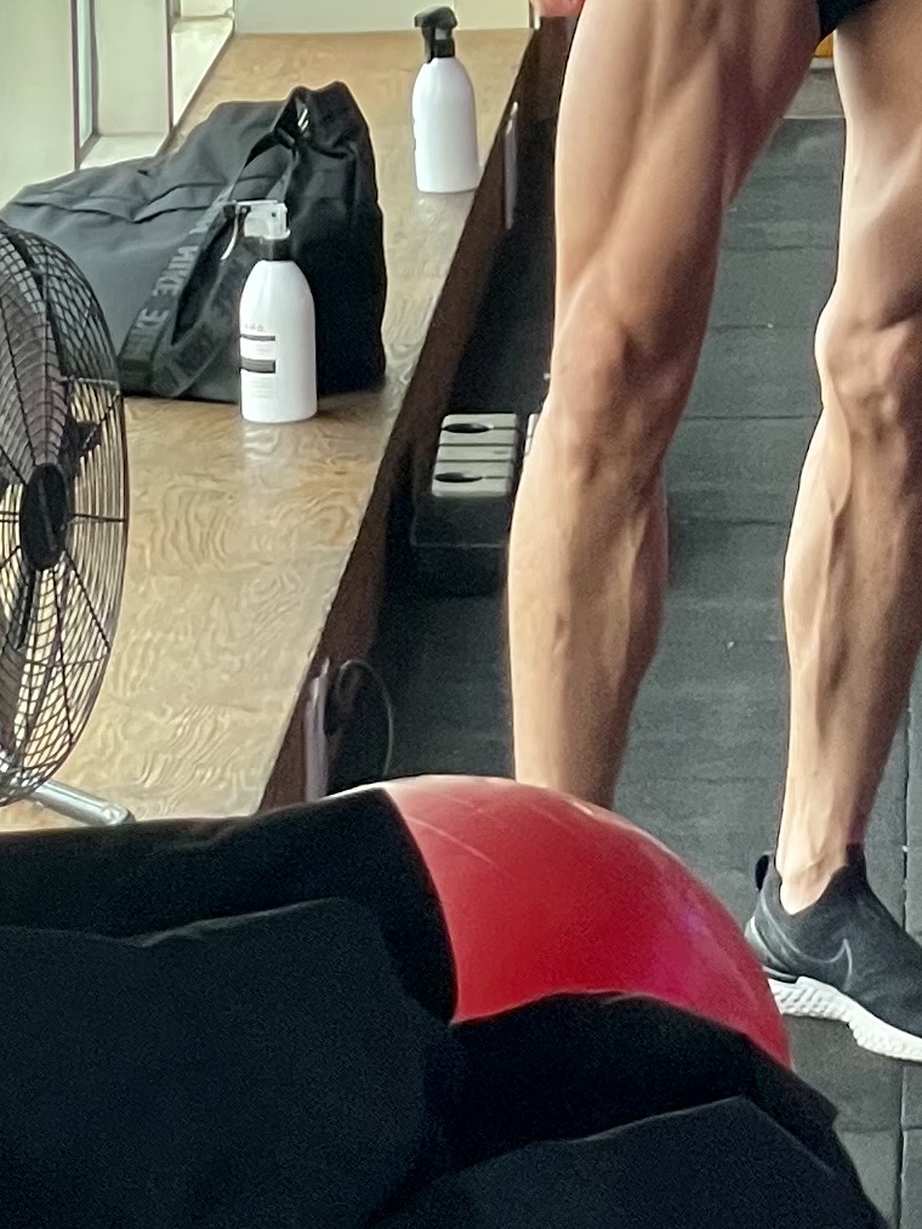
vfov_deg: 9.1
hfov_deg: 7.2
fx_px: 7350
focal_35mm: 207
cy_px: -1115
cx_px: 503
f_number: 2
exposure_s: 1/121
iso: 160
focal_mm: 6
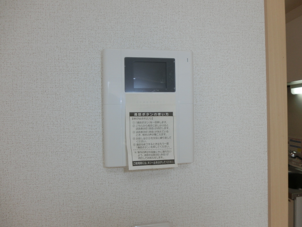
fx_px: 209
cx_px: 151
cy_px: 114
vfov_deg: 56.8
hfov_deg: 71.6
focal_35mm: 24
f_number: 3
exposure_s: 1/125
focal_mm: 4.24
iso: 80
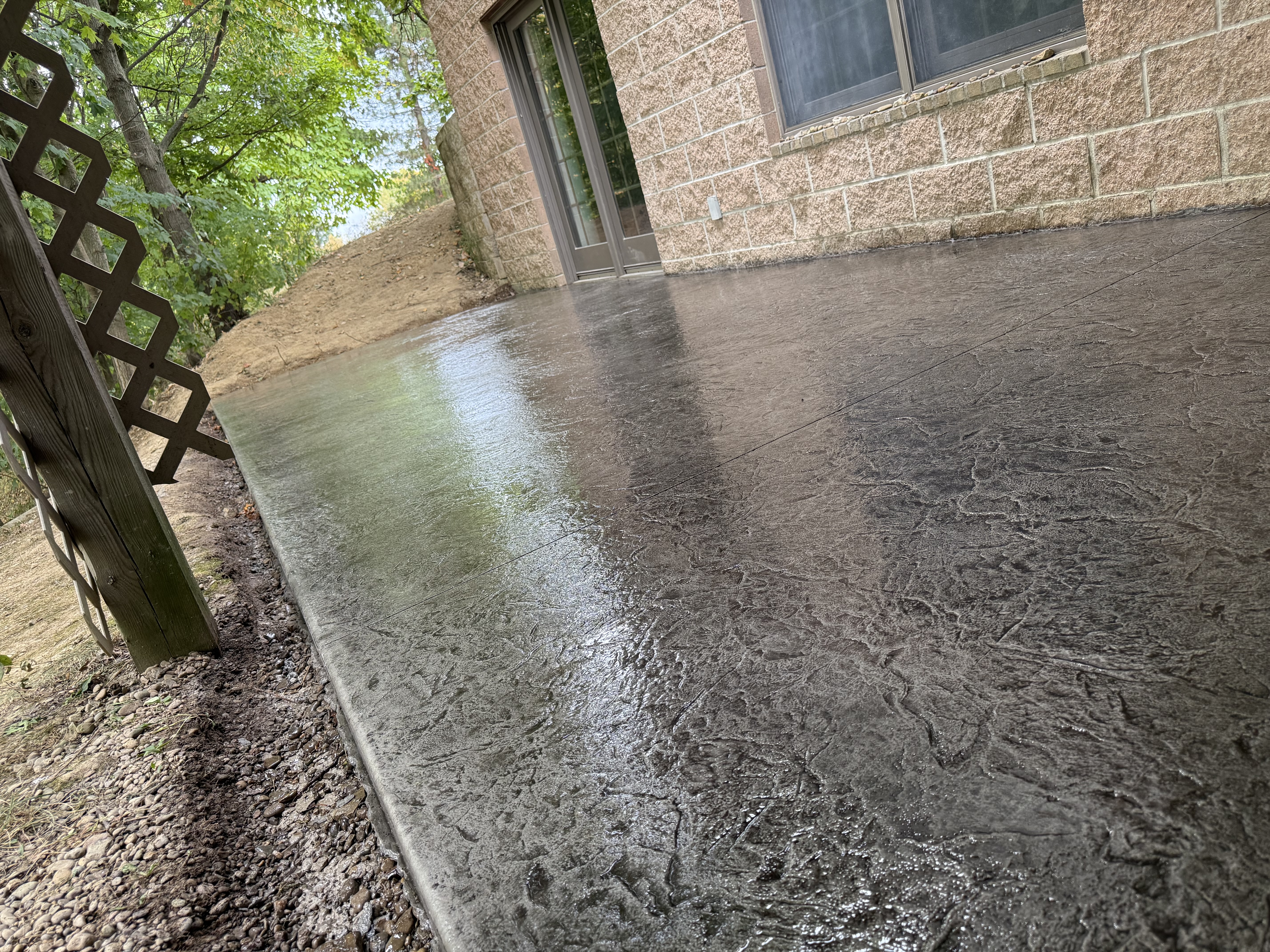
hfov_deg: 71.6
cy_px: 476
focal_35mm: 24
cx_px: 635
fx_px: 881
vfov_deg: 56.8
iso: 160
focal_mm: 6.76
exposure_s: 1/237
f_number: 1.78
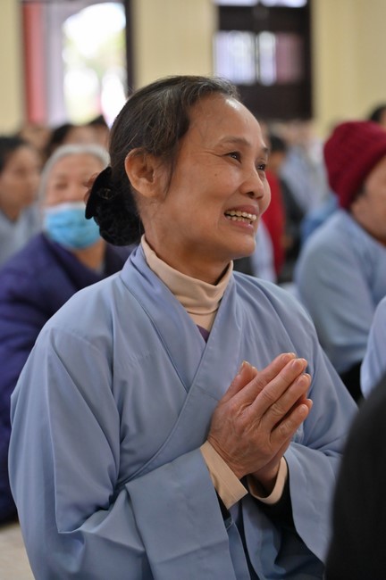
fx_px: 1773
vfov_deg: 18.6
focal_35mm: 110
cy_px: 290
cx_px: 193
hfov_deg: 12.4
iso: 3200
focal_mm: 110
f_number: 5
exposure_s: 1/100
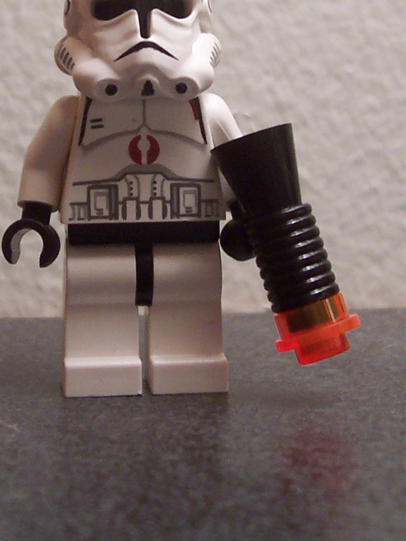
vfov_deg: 21.8
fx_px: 1375
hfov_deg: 16.8
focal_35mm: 88
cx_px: 137
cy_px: 61
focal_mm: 5.6
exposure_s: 1/30
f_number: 2.8
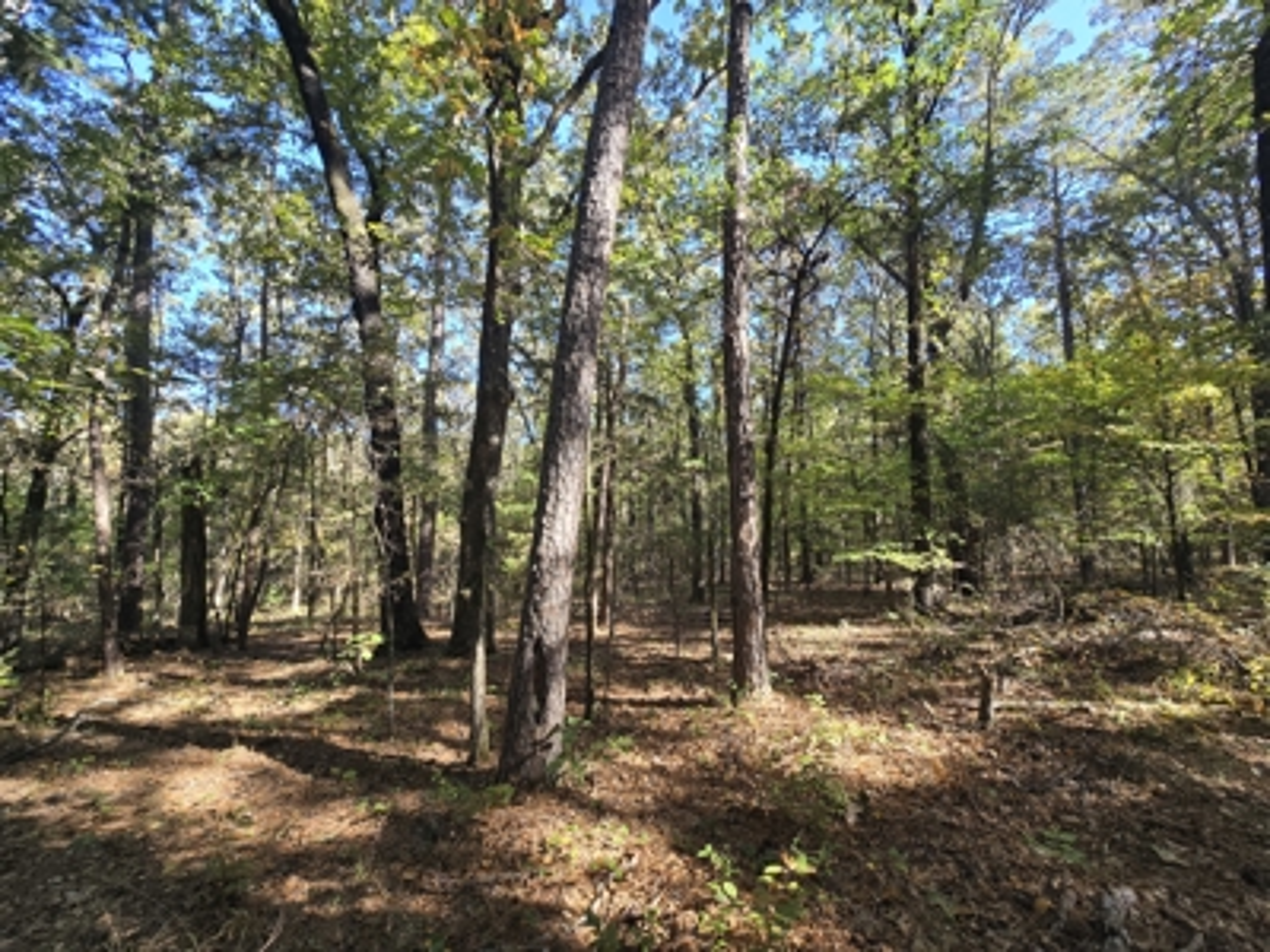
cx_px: 635
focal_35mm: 13
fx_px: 477
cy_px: 476
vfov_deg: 89.9
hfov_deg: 106.2
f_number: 2.2
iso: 50
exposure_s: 1/189
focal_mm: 2.2
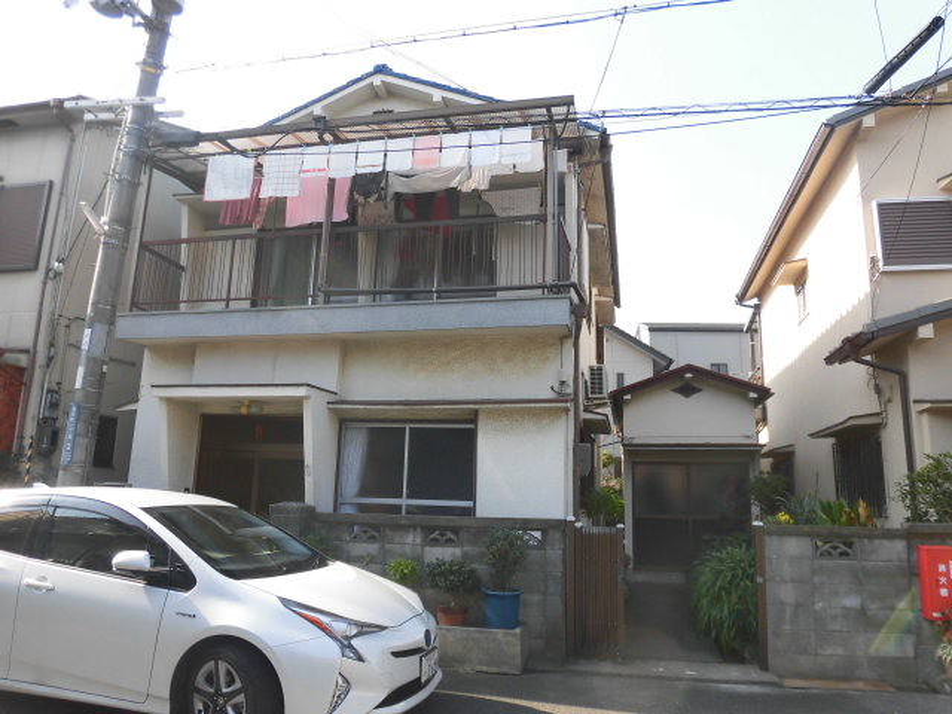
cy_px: 357
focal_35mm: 24
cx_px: 476
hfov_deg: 71.6
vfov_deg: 56.8
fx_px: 660
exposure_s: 1/400
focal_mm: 4.3
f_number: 3.1
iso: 100
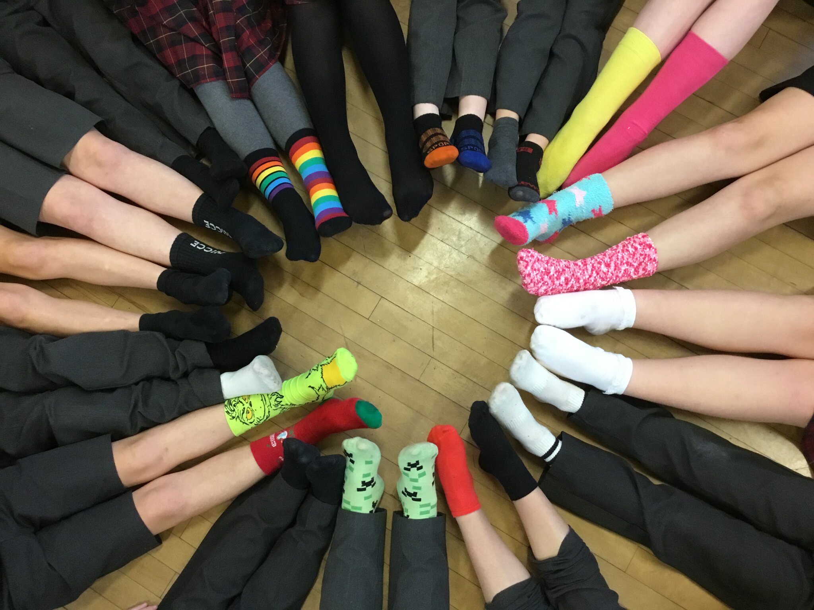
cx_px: 407
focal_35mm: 31
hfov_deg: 58.4
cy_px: 305
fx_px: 729
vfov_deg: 45.4
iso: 200
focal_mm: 3.3
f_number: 2.4
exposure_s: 1/33
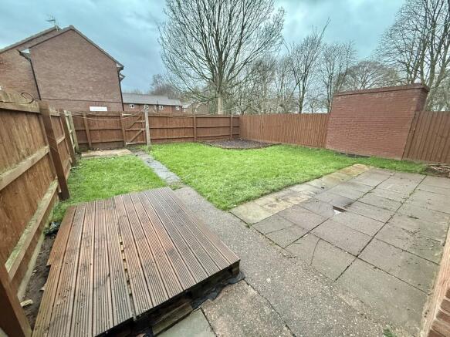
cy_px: 168
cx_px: 225
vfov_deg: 85.7
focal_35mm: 14
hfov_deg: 102.1
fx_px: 182
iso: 400
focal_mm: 2.22
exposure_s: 1/80
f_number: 2.2
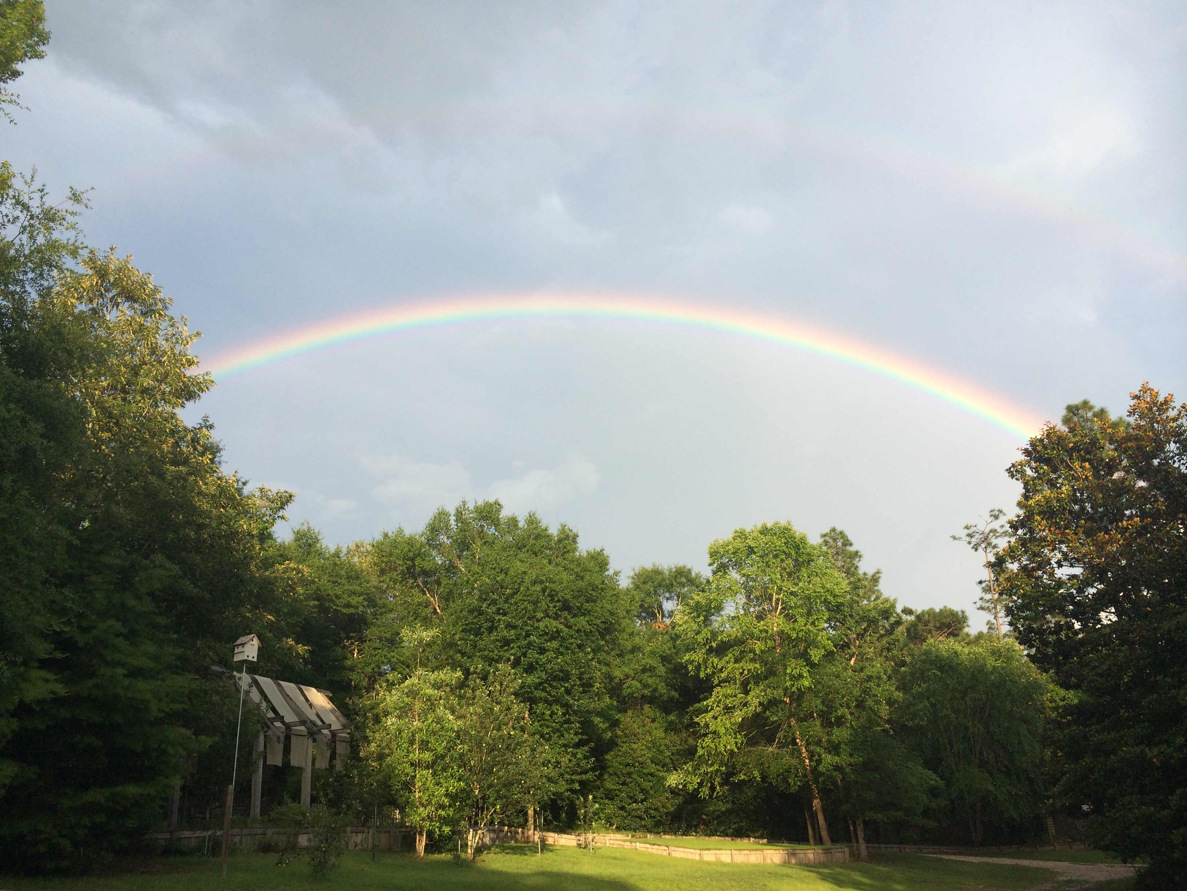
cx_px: 594
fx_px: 1029
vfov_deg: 46.8
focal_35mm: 30
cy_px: 446
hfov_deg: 60.0
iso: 32
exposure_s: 1/855
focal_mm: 4.12
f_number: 2.2
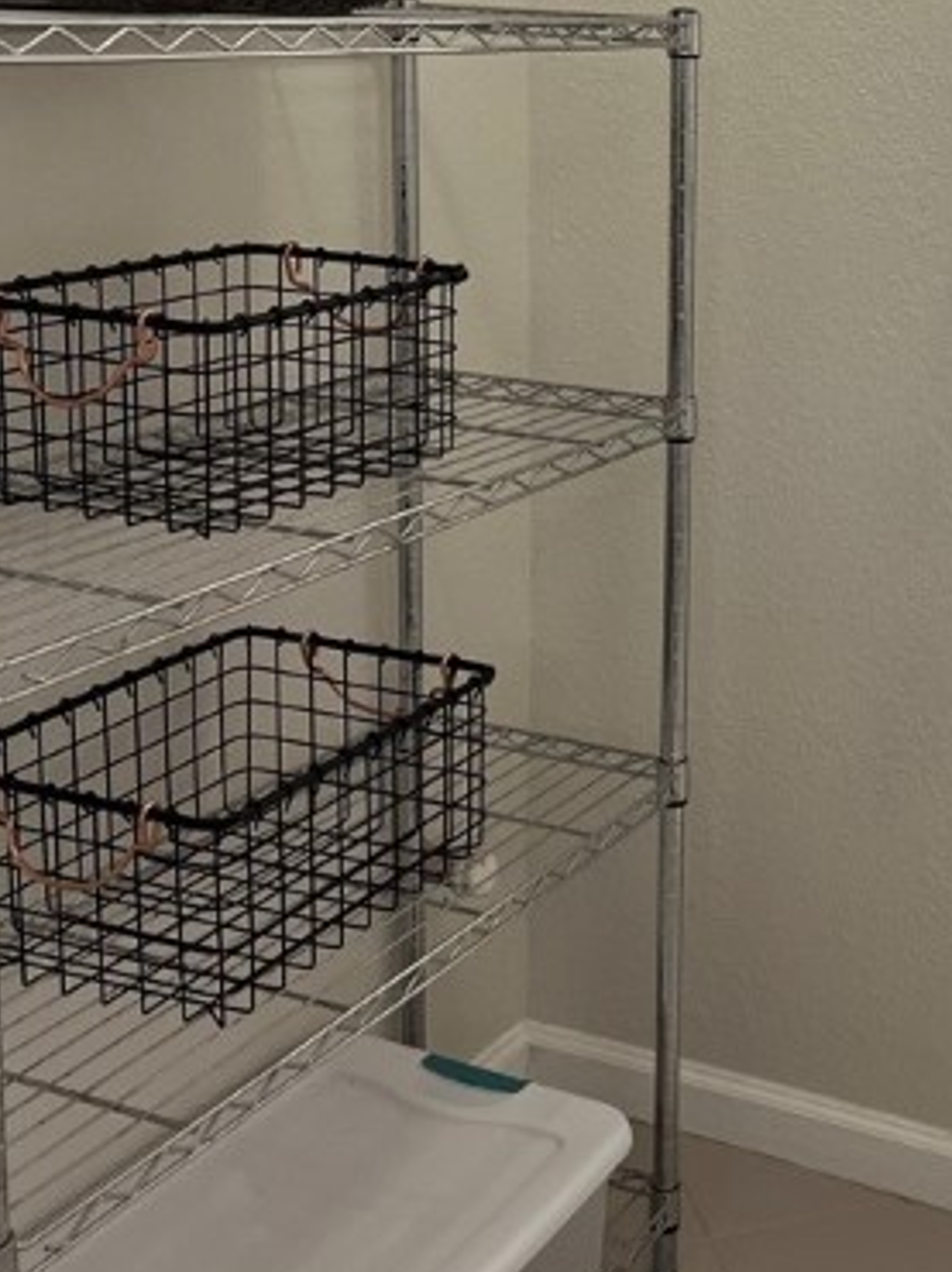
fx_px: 1982
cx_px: 931
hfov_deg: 25.8
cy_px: 330
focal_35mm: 54
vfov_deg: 34.9
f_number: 1.5
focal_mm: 5.7
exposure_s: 1/120
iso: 125
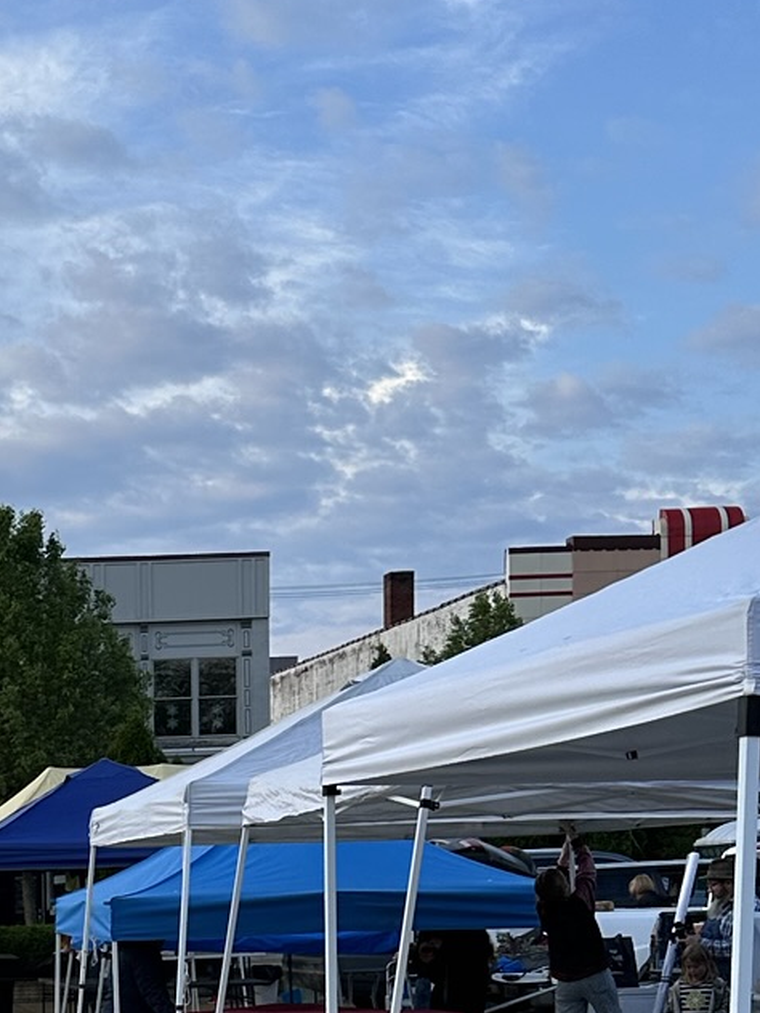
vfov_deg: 24.6
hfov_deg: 18.2
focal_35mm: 76
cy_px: 991
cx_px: -212
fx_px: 2225
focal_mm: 6.86
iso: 80
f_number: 1.78
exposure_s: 1/935
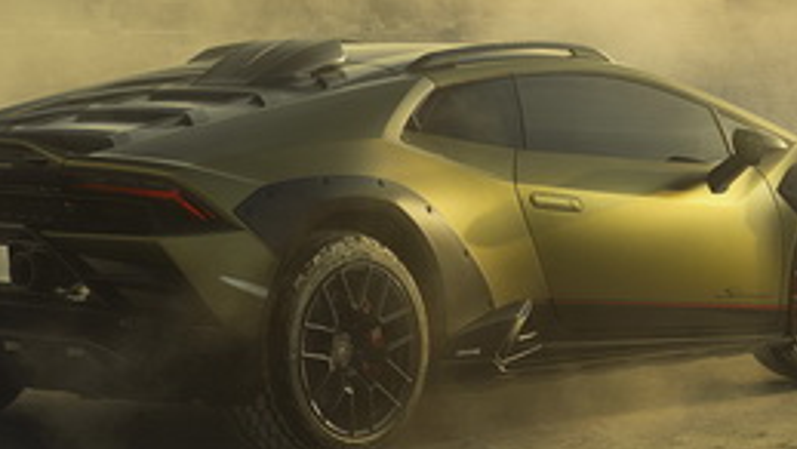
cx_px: 234
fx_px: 4483
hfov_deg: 10.1
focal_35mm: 212
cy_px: 341
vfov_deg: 5.7
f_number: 6.3
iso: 50
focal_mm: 70
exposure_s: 1/60
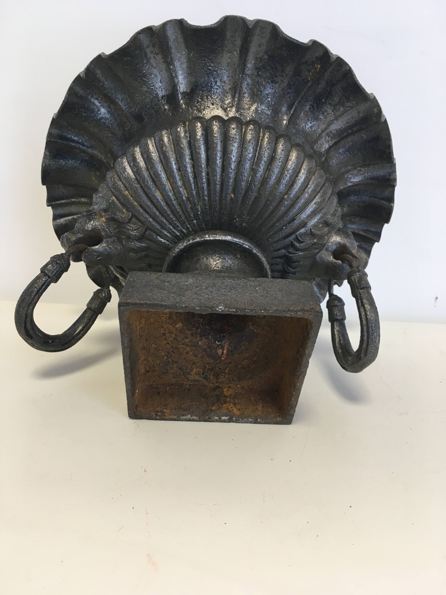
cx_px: 223
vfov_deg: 61.7
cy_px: 298
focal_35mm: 29
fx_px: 498
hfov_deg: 48.2
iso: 100
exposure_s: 1/33
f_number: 2.2
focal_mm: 4.15
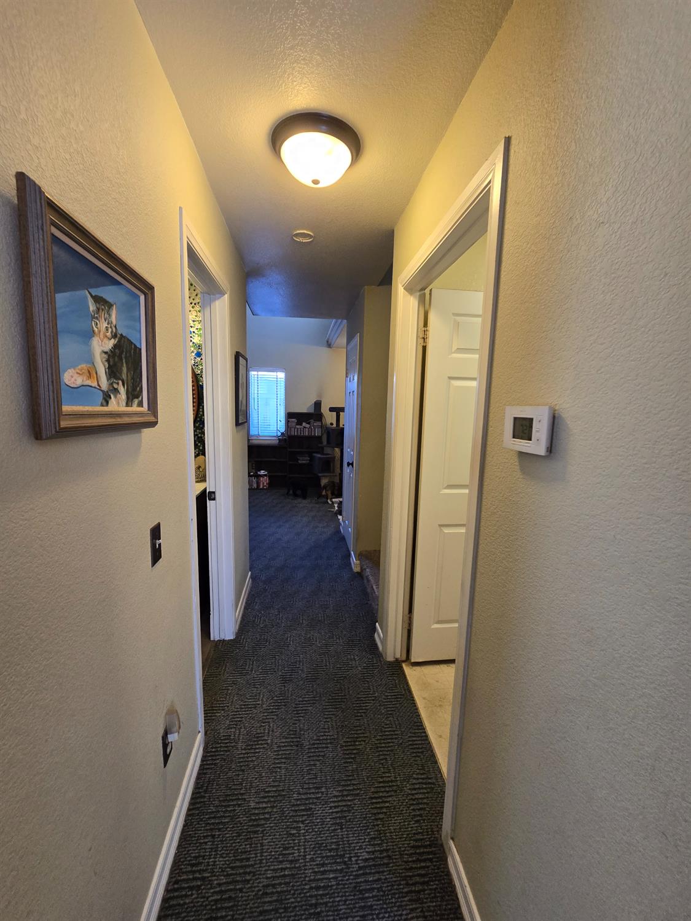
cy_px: 460
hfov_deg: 89.9
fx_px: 346
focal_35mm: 13
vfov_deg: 106.2
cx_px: 346
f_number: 2.2
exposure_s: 1/60
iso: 250
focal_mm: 2.2
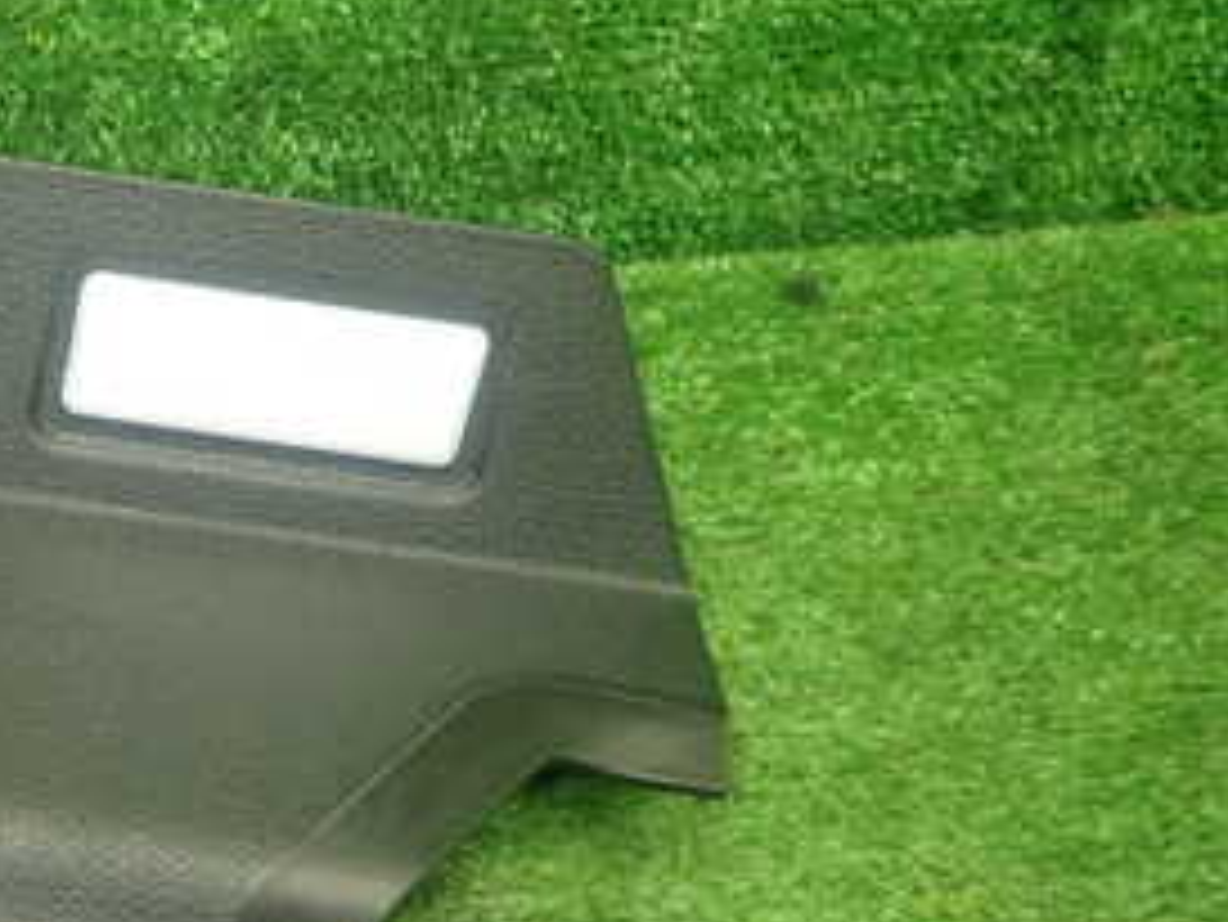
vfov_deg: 25.8
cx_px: -112
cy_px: 814
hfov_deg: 31.2
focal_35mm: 55
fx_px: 1952
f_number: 2
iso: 200
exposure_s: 1/30
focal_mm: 4.5
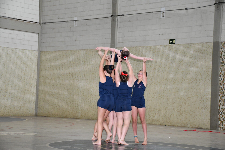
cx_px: 112
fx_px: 562
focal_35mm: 90
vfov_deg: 15.2
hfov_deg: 22.6
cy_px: 75
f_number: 5
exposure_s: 1/60
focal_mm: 60
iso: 2000
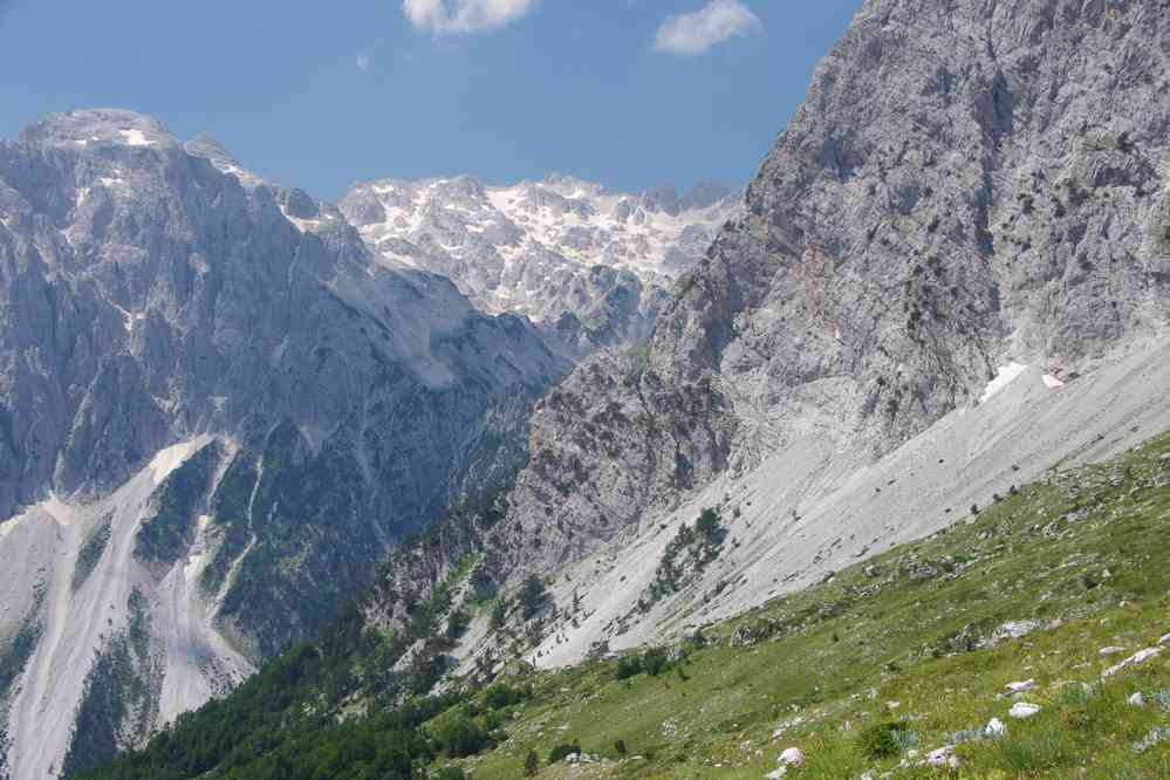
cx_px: 585
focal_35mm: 58
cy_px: 390
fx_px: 1891
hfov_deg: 34.4
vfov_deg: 23.3
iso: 200
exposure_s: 1/100
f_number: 11
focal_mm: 38.8
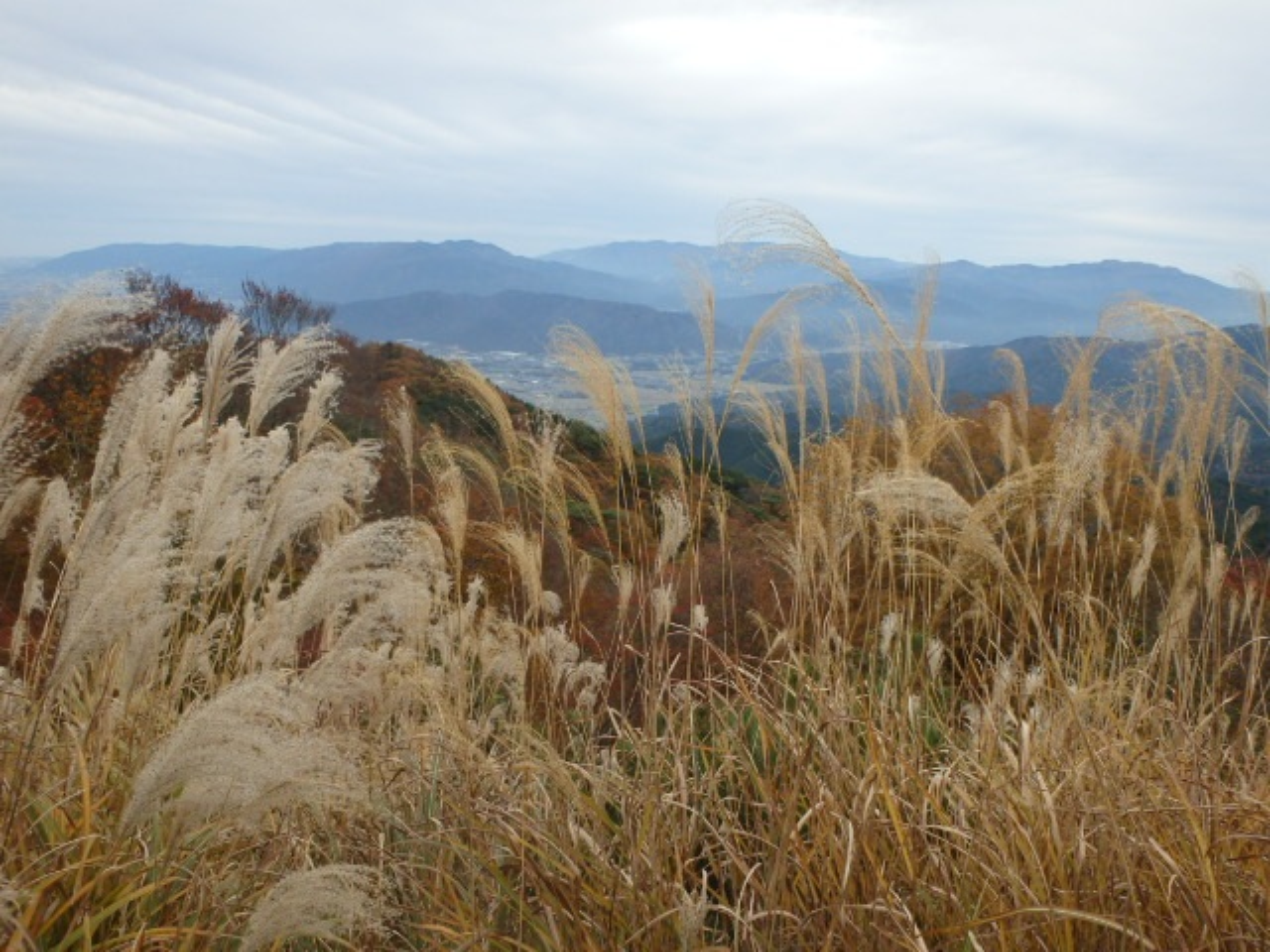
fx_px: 1027
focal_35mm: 28
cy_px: 476
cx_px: 635
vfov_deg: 49.7
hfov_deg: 63.4
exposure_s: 1/125
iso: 125
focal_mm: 5
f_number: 3.9
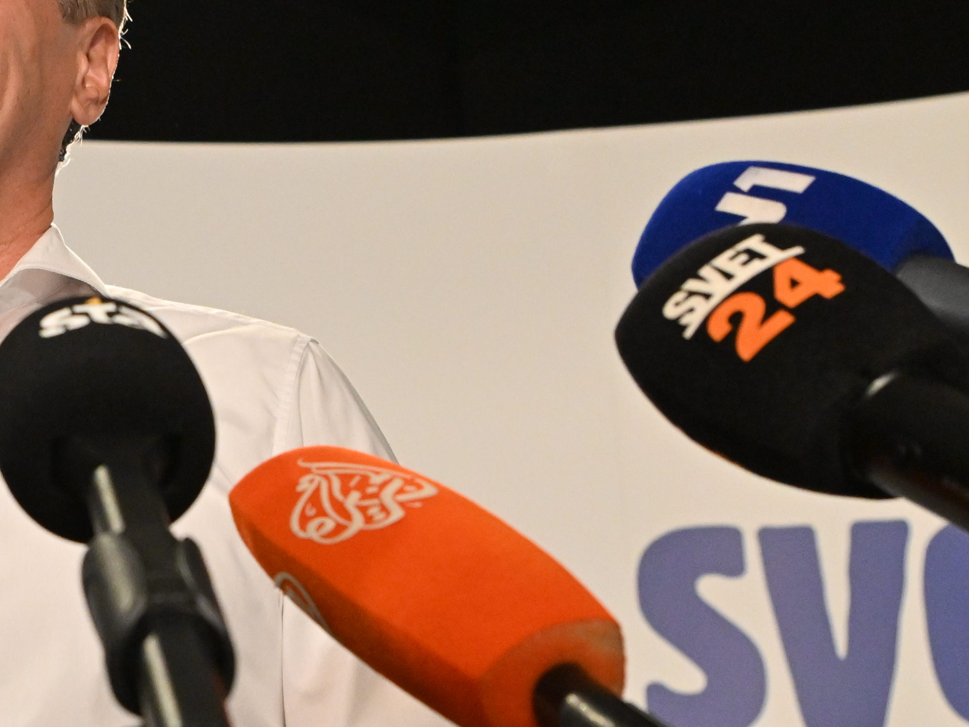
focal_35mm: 109
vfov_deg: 13.5
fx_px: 3051
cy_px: 196
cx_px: -268
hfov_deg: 17.0
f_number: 4
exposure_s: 1/320
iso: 3200
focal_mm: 35
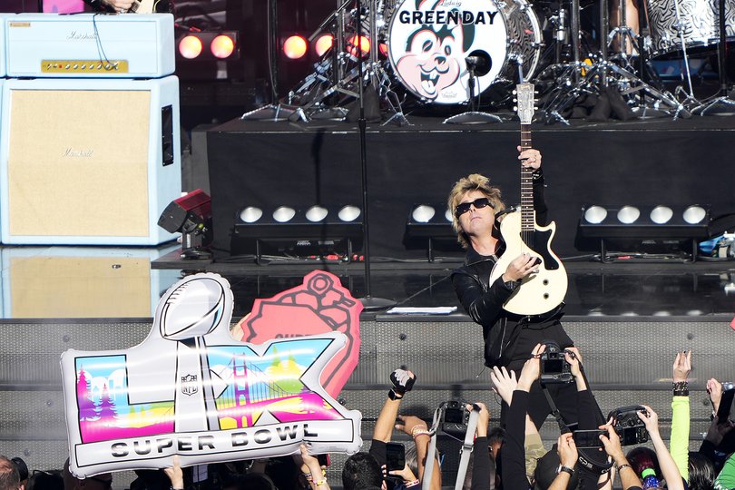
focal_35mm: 600
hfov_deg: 3.4
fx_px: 12249
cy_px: 245
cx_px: 368
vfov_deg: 2.3
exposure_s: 1/3200
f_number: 2.8
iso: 200
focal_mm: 400
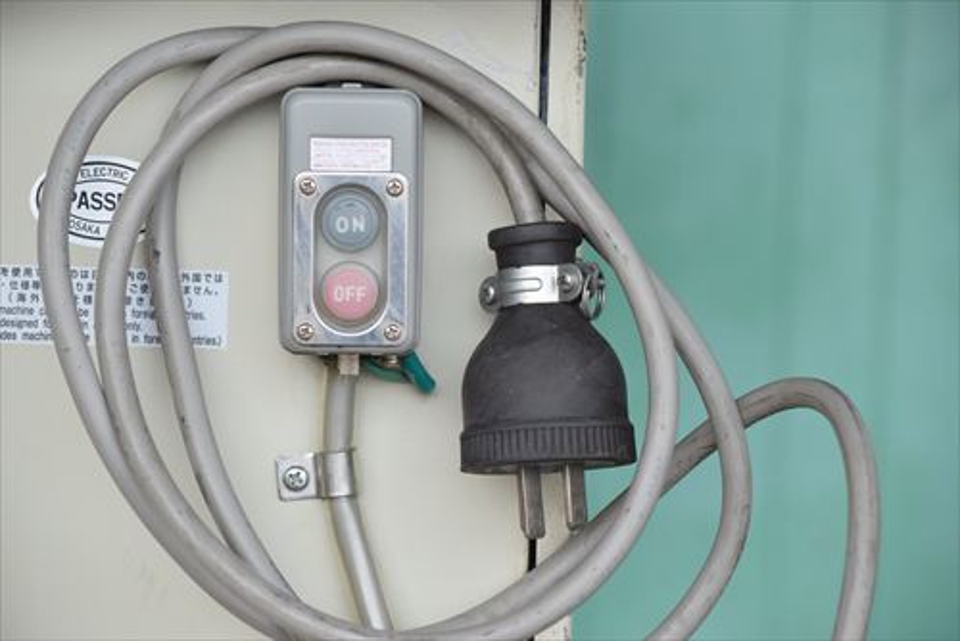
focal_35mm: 158
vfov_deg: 8.7
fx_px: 4202
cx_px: 480
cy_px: 320
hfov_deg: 13.0
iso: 1250
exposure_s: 1/1600
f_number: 6.3
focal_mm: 105
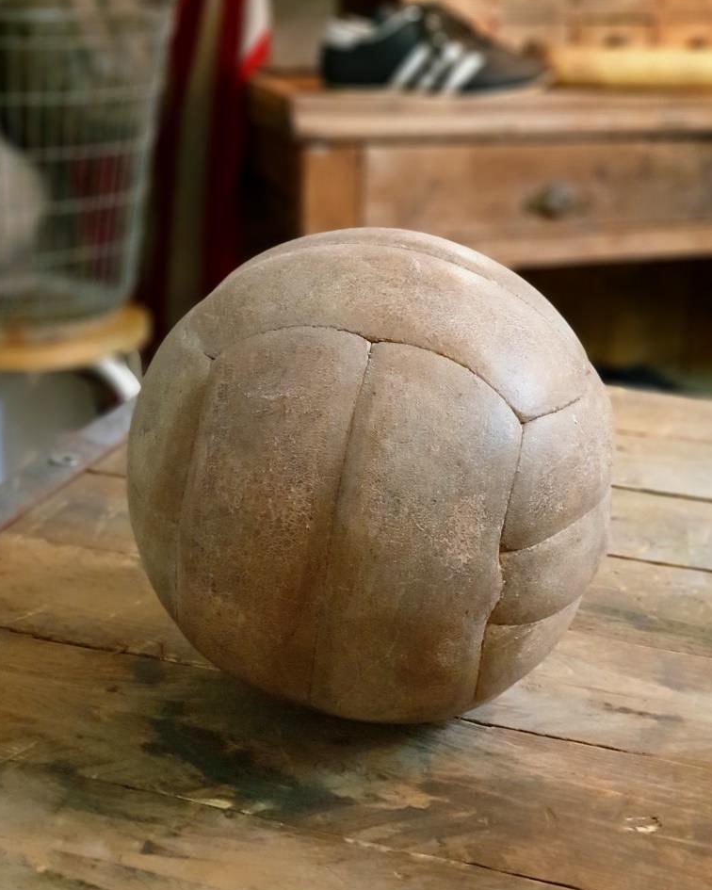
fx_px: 1449
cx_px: 356
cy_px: 429
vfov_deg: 34.1
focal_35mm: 55
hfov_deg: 27.6
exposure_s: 1/25
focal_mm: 6
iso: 1250
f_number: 2.4
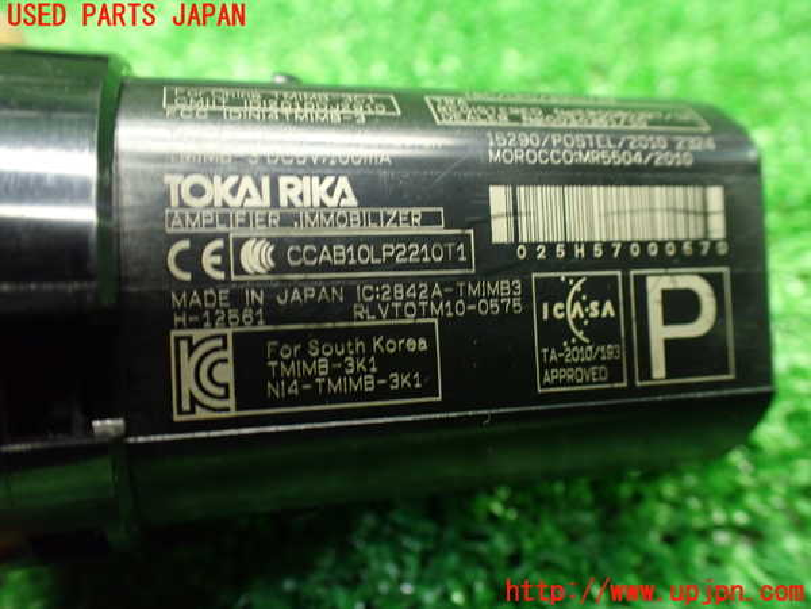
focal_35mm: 30
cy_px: 304
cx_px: 406
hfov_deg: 60.0
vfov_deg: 46.8
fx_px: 703
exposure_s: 1/50
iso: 800
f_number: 2.3
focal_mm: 5.4
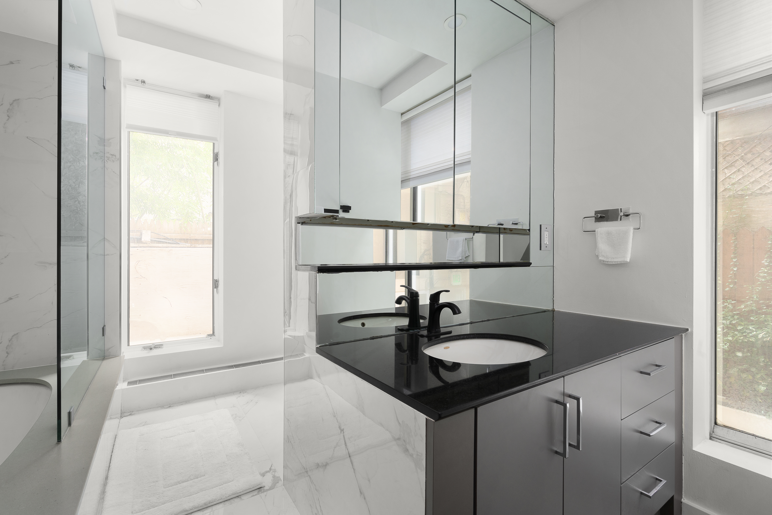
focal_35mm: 16
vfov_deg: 73.7
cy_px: 258
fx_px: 343
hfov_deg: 96.7
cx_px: 386
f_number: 11
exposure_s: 5
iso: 200
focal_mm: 16
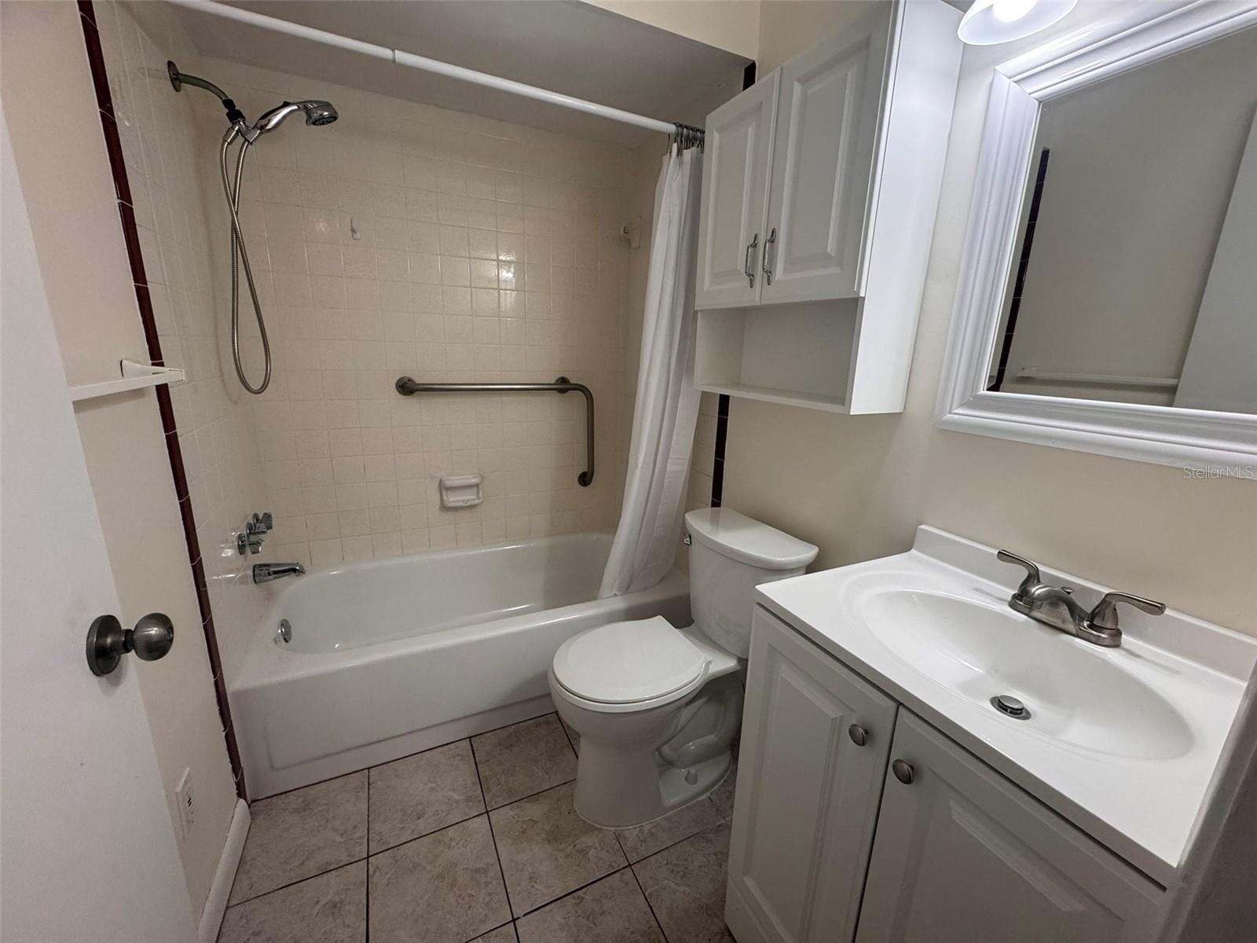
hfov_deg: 102.1
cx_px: 628
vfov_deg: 85.7
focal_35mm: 14
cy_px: 472
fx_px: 508
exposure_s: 1/120
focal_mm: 2.22
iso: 160
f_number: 2.2
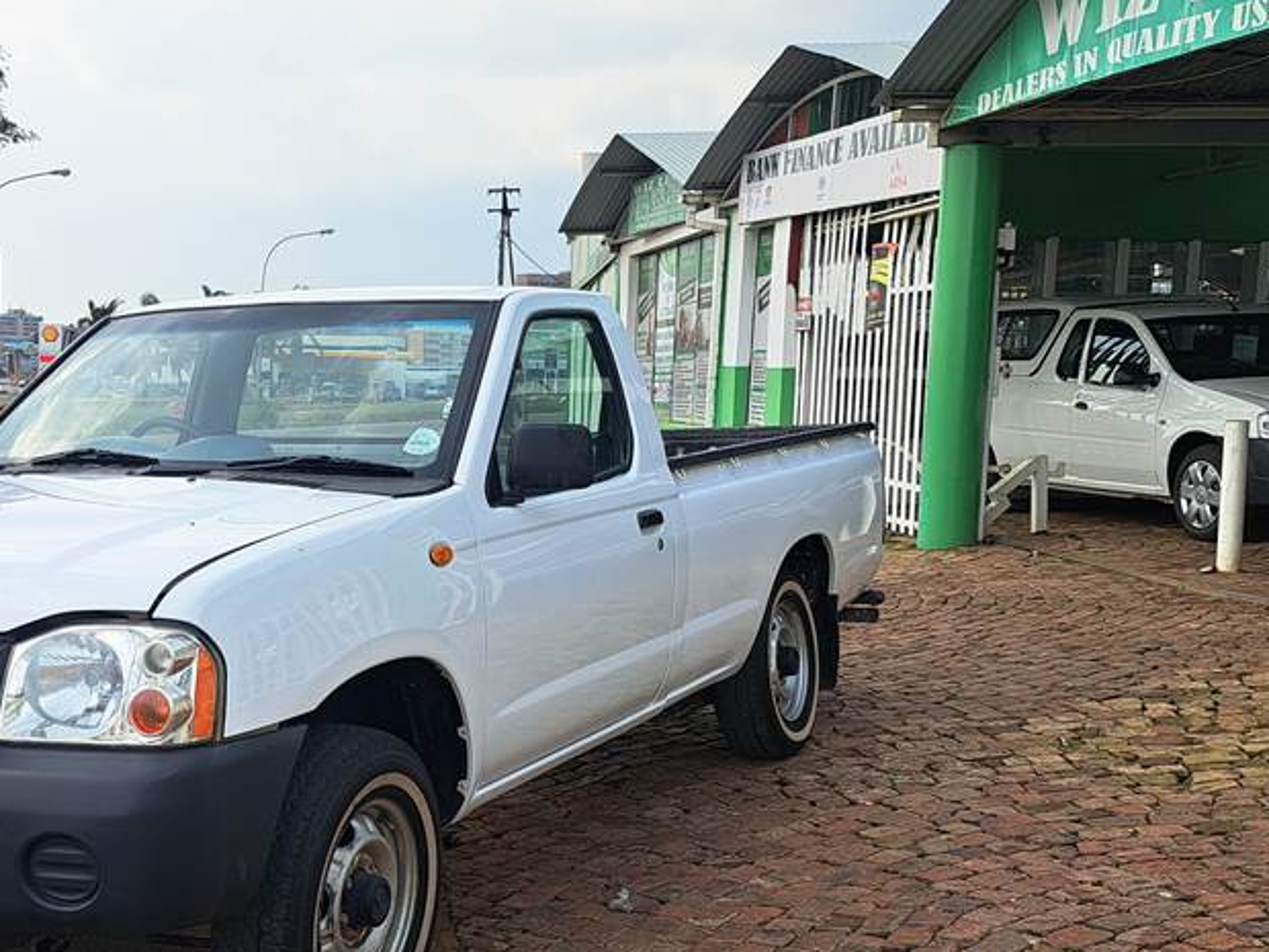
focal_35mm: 46
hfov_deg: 39.7
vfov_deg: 31.4
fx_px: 1686
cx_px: 264
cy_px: 597
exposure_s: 1/346
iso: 50
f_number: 1.8
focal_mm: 5.23
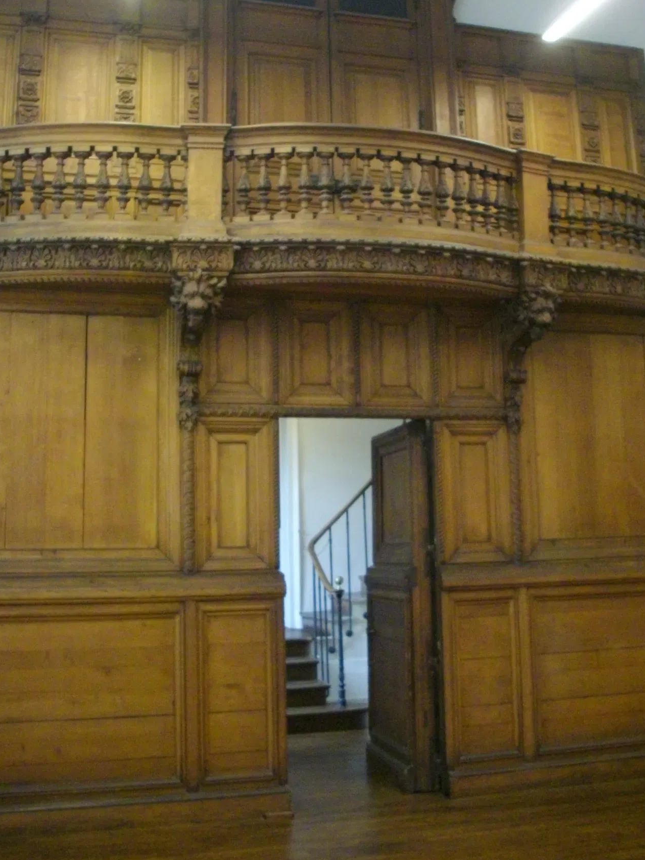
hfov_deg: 32.2
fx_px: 1118
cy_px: 347
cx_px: 341
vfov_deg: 41.9
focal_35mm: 45
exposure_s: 1/50
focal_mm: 6.2
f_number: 2.8
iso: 514
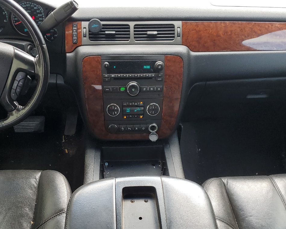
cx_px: 130
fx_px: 364
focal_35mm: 43
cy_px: 157
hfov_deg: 42.9
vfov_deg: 34.5
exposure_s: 1/133
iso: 50
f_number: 1.5
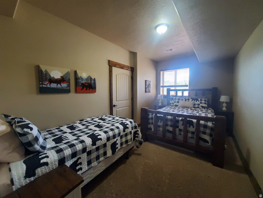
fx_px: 99
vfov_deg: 89.9
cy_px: 99
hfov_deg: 106.2
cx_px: 132
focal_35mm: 13
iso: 250
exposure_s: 1/60
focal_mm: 1.8
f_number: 2.2
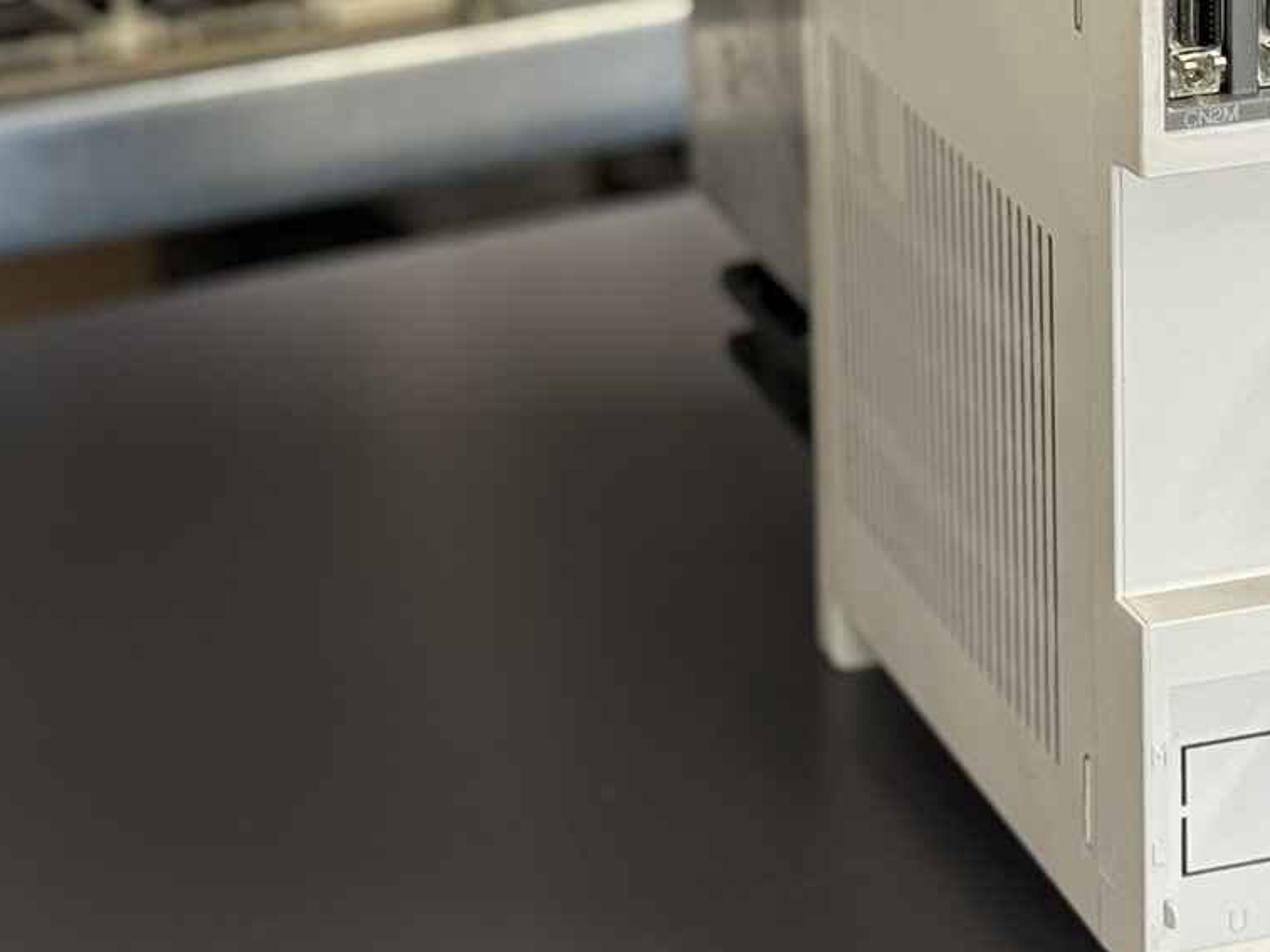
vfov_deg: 11.2
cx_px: 1018
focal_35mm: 130
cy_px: -134
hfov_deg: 15.1
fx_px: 4769
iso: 160
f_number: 1.78
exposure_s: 1/50
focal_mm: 6.76
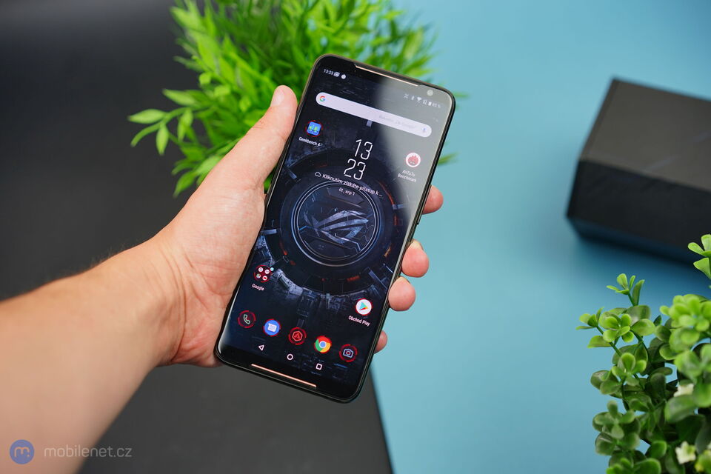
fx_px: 1086
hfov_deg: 36.2
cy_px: 237
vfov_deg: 24.6
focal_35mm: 55
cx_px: 356
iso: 320
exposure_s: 1/200
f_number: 3.5
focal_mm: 55
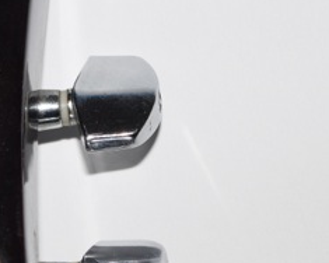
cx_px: -176
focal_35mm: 330
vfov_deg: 4.7
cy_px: 313
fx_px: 3213
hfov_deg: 5.8
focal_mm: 55
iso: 200
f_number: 5.6
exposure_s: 1/60
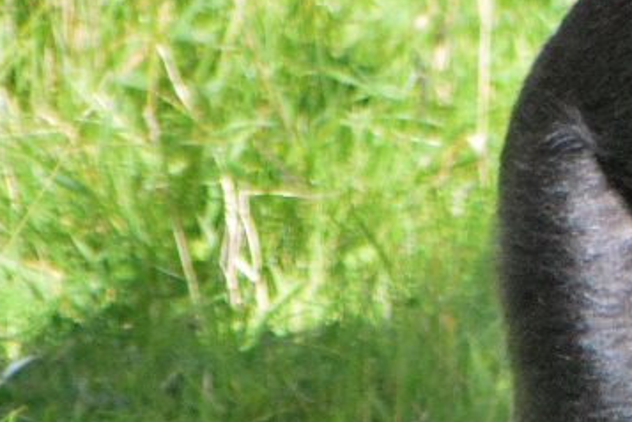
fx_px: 26331
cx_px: 1409
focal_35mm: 1500
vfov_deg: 0.9
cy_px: 282
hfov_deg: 1.4
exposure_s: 1/4000
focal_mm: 220
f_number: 5
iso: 3200
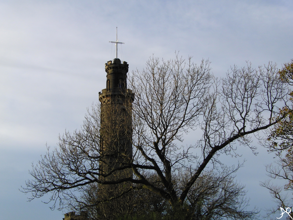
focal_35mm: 65
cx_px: 147
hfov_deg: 29.8
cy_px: 110
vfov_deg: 22.6
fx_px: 550
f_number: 7
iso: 100
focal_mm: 11.4
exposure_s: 1/320
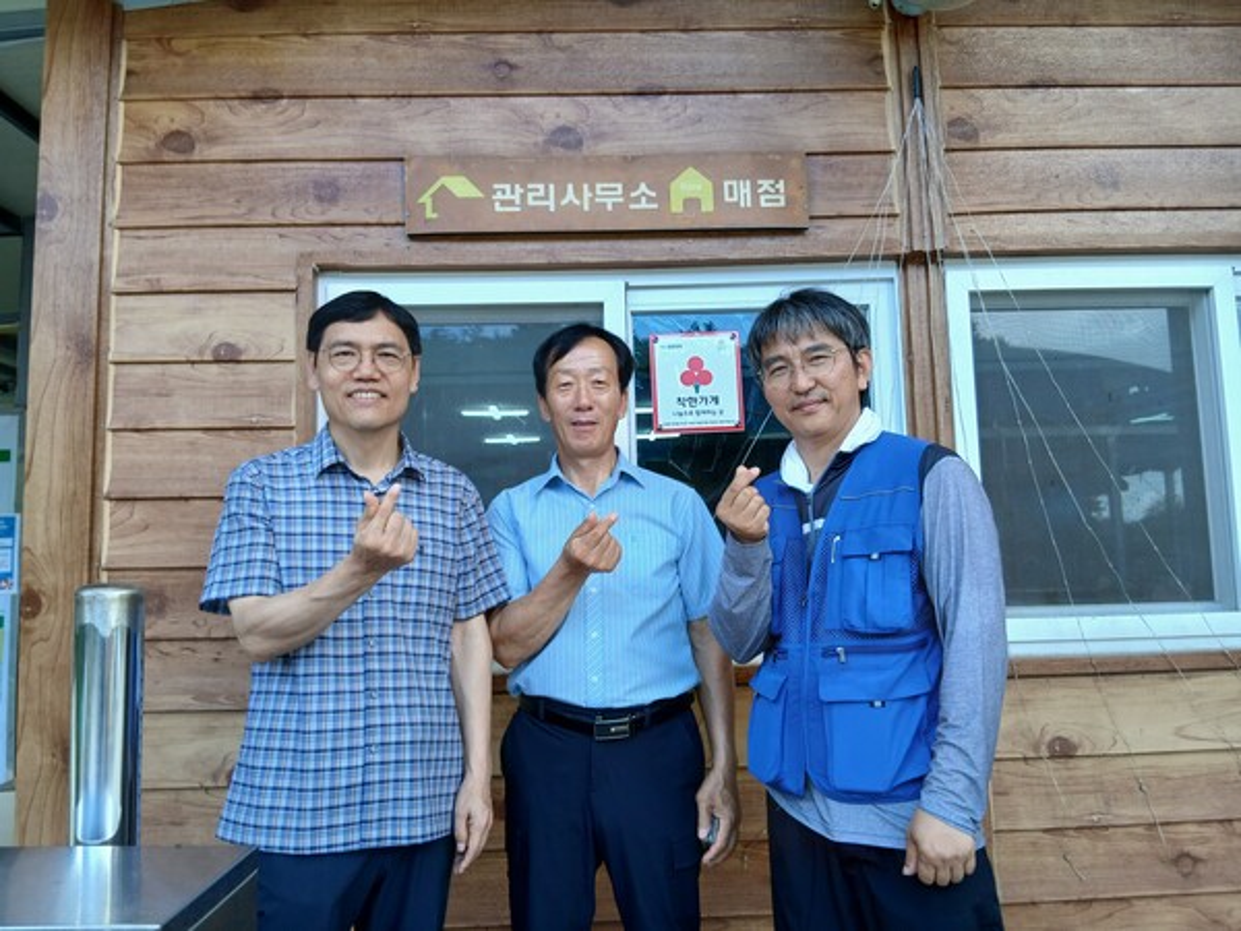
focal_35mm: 26
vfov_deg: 53.1
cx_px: 620
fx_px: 932
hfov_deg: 67.3
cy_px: 466
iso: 40
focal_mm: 3.98
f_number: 1.8
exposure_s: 1/60
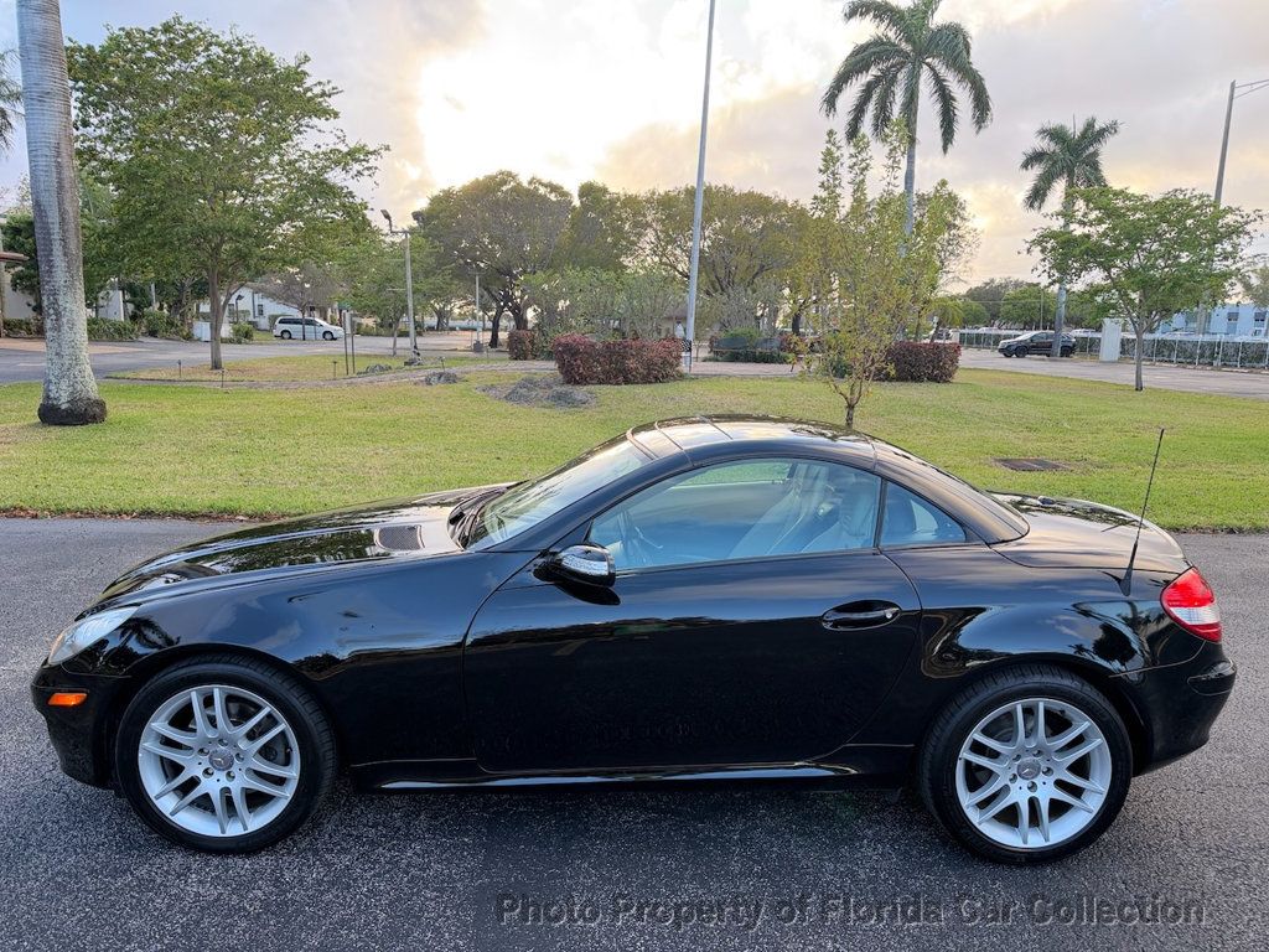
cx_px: 634
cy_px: 476
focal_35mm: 24
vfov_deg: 56.8
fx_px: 880
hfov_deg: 71.6
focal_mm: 6.76
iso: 125
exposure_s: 1/211
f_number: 1.78
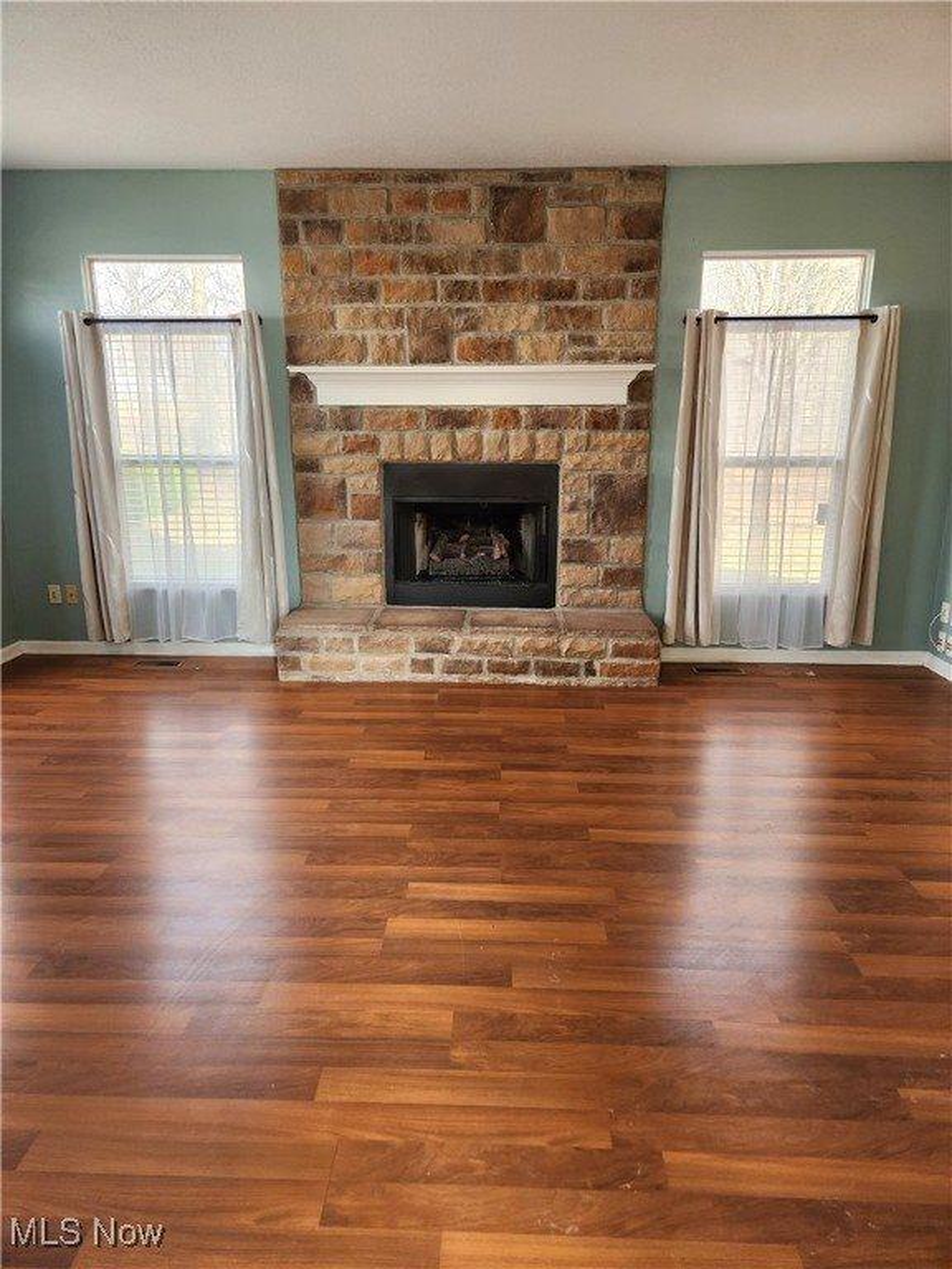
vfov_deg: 73.9
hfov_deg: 58.9
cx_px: 476
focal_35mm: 23
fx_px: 843
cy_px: 634
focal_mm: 5.4
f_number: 1.8
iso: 200
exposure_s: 1/120
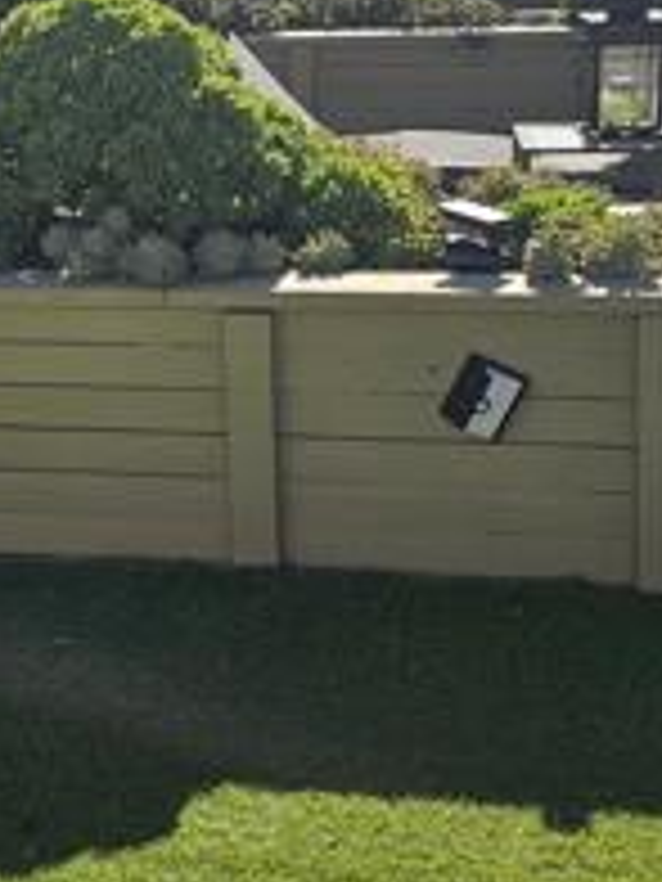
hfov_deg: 18.9
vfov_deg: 25.8
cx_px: -54
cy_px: 288
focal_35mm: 75
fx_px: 1912
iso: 10
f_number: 1.7
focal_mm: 6.3
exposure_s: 1/939
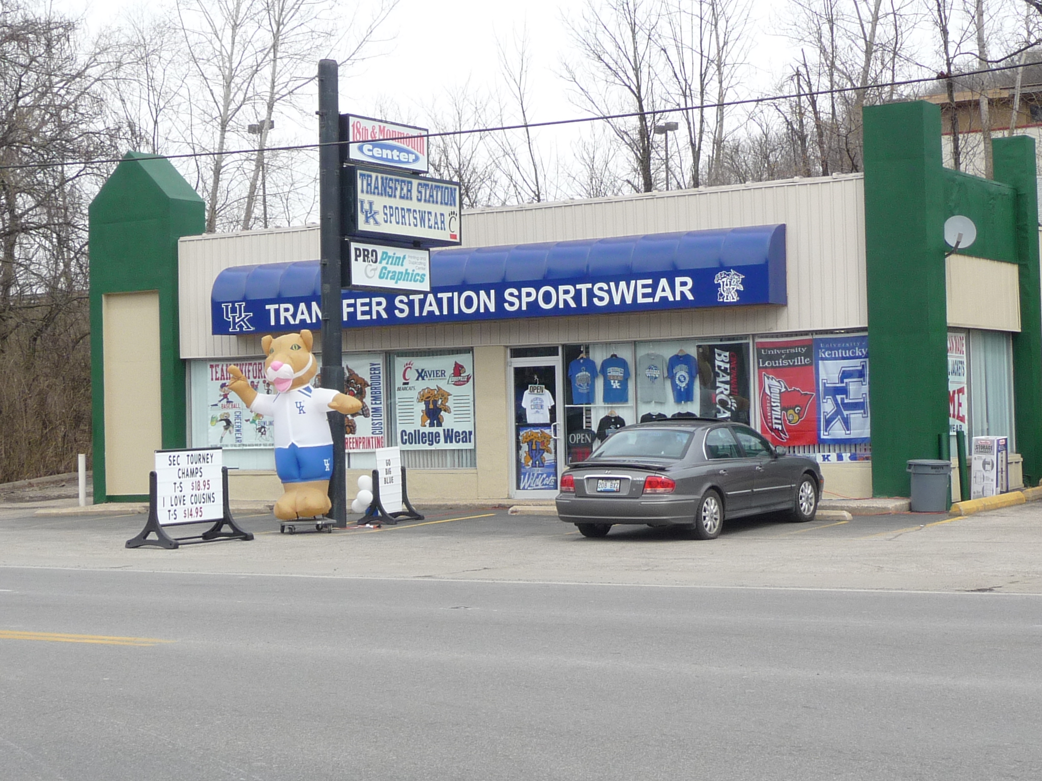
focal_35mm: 67
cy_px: 390
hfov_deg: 29.0
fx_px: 2017
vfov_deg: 21.9
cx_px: 521
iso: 100
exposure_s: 1/400
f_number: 3.9
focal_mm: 6.7
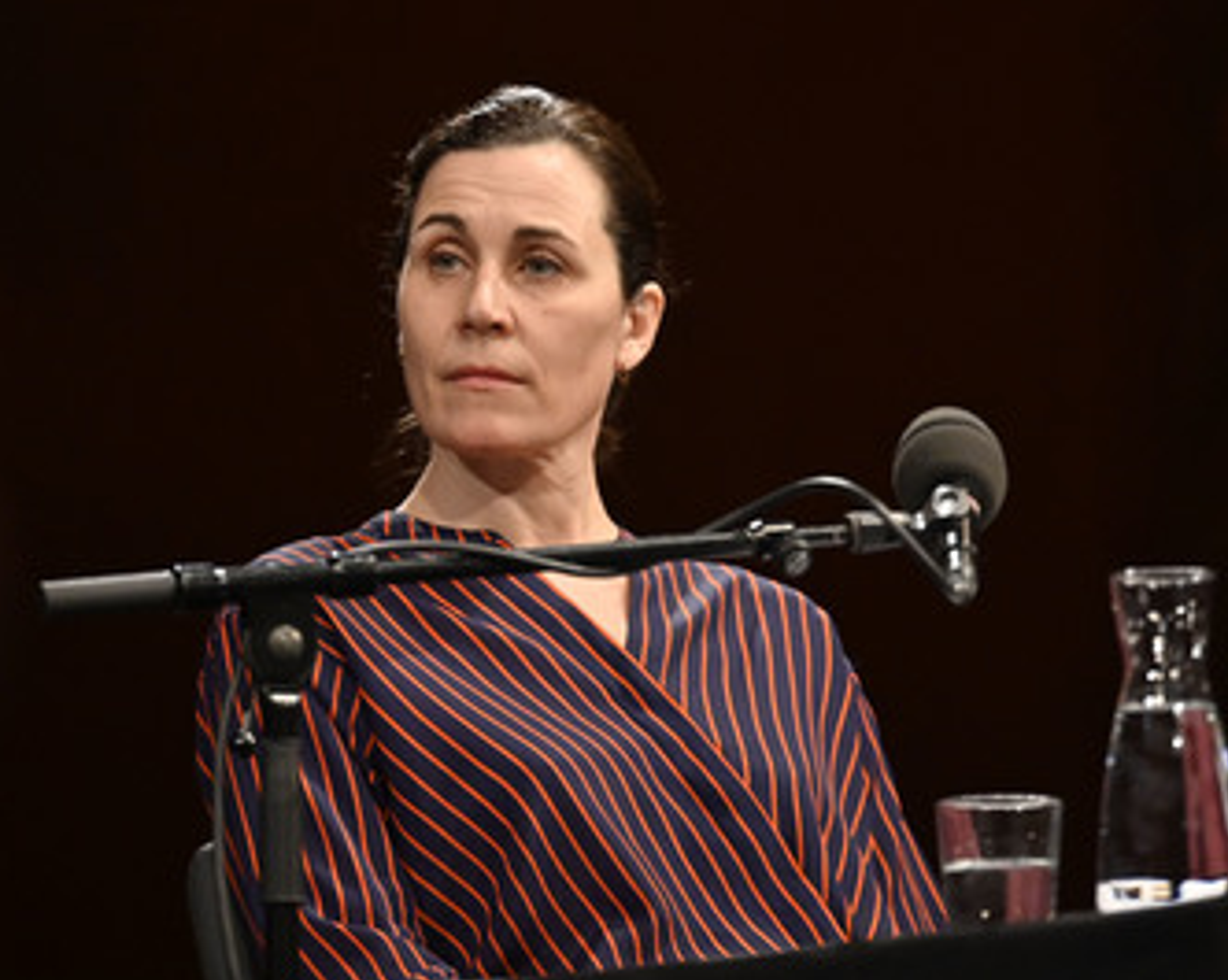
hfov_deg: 7.6
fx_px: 9260
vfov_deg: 6.1
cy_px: 547
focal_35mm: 255
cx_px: 642
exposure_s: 1/400
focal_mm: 200
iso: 1250
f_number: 2.8
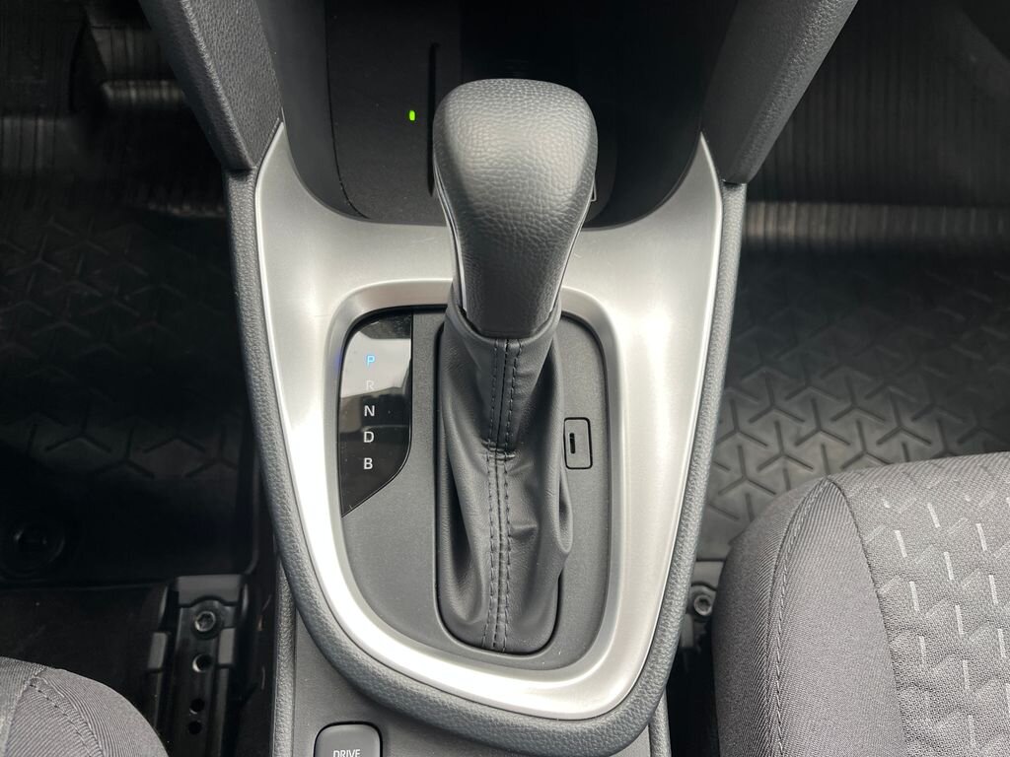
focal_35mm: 26
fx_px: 759
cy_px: 378
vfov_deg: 53.1
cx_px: 505
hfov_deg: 67.3
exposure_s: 1/122
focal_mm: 5.1
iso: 80
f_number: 1.6
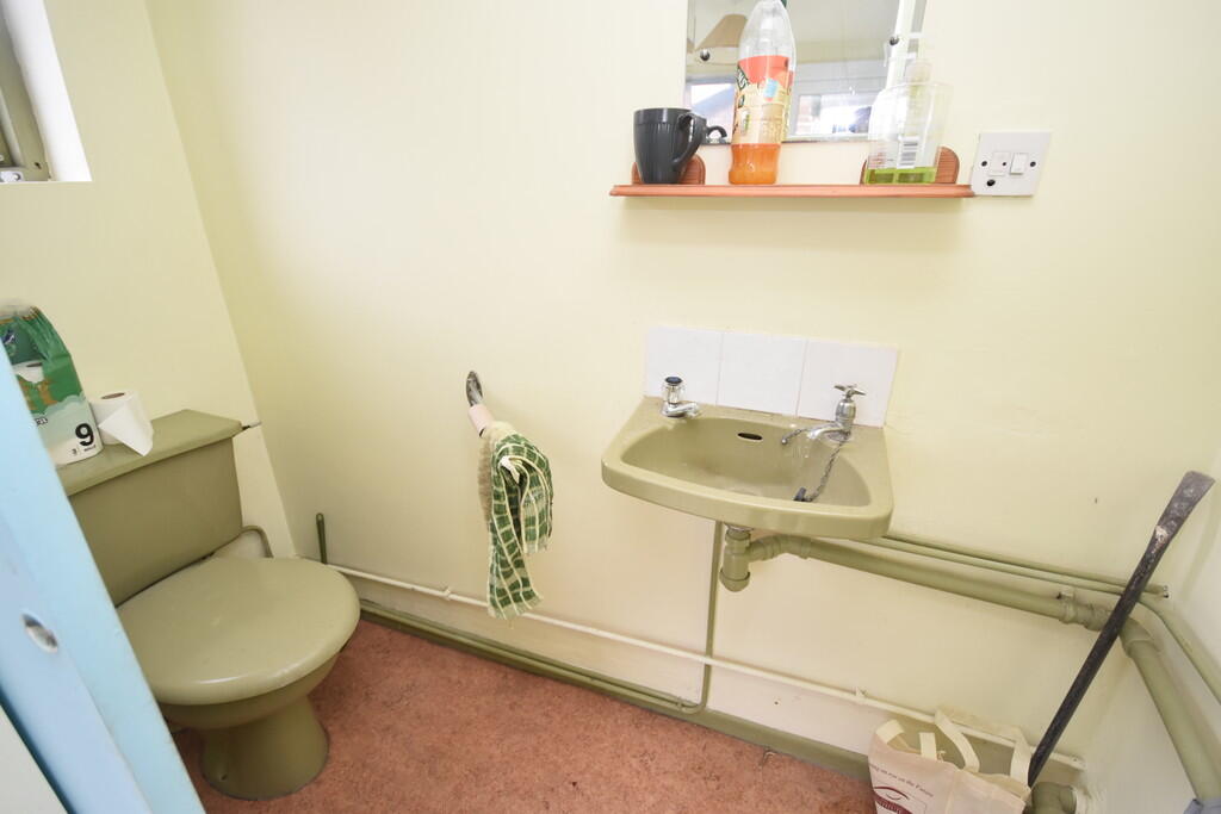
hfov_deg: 95.0
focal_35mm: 16
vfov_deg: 72.1
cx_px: 610
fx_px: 560
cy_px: 407
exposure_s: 1/200
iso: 800
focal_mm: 11
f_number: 4.5
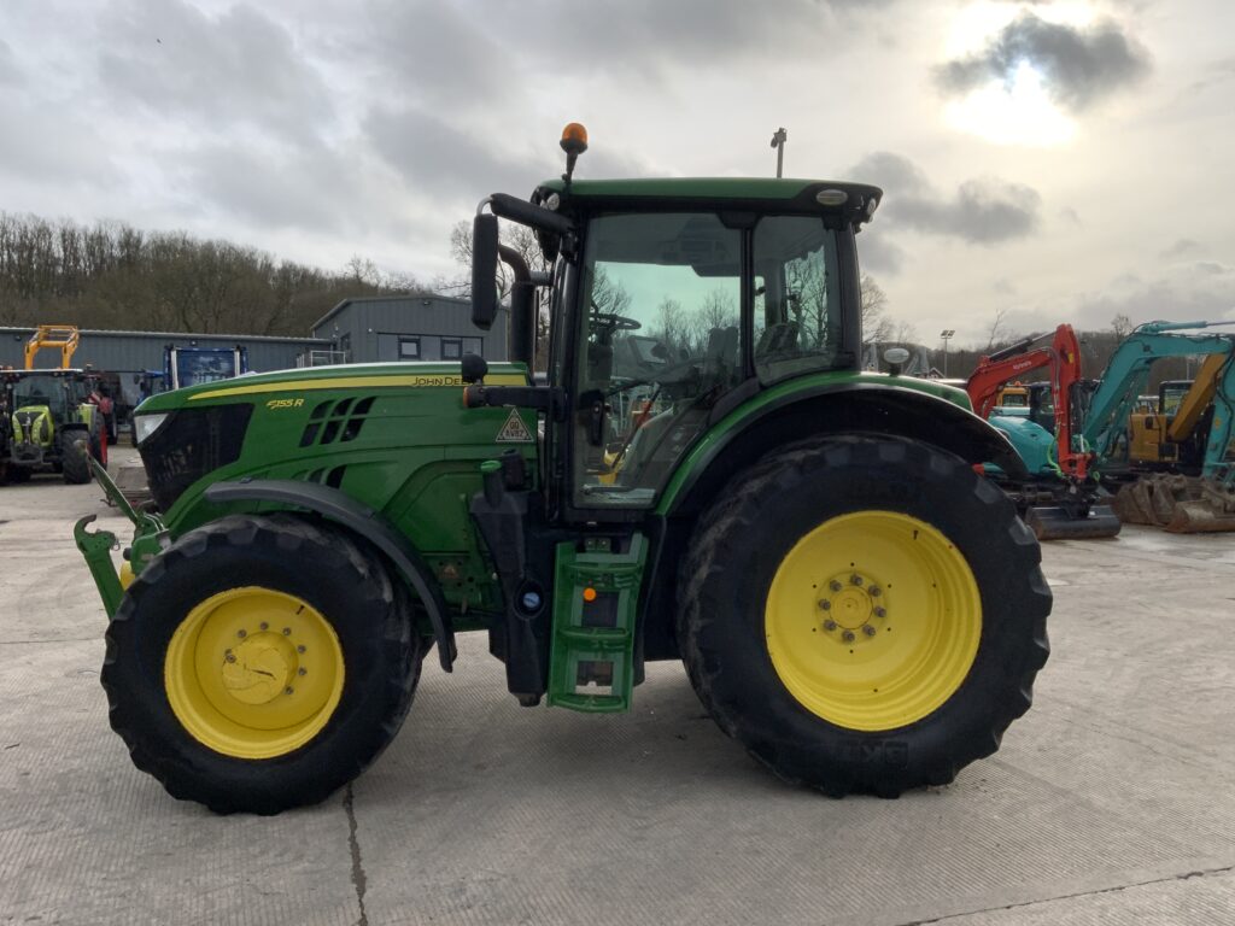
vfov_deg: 48.2
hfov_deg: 61.7
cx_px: 618
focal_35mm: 29
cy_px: 463
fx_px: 1035
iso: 16
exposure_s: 1/1534
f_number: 1.8
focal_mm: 3
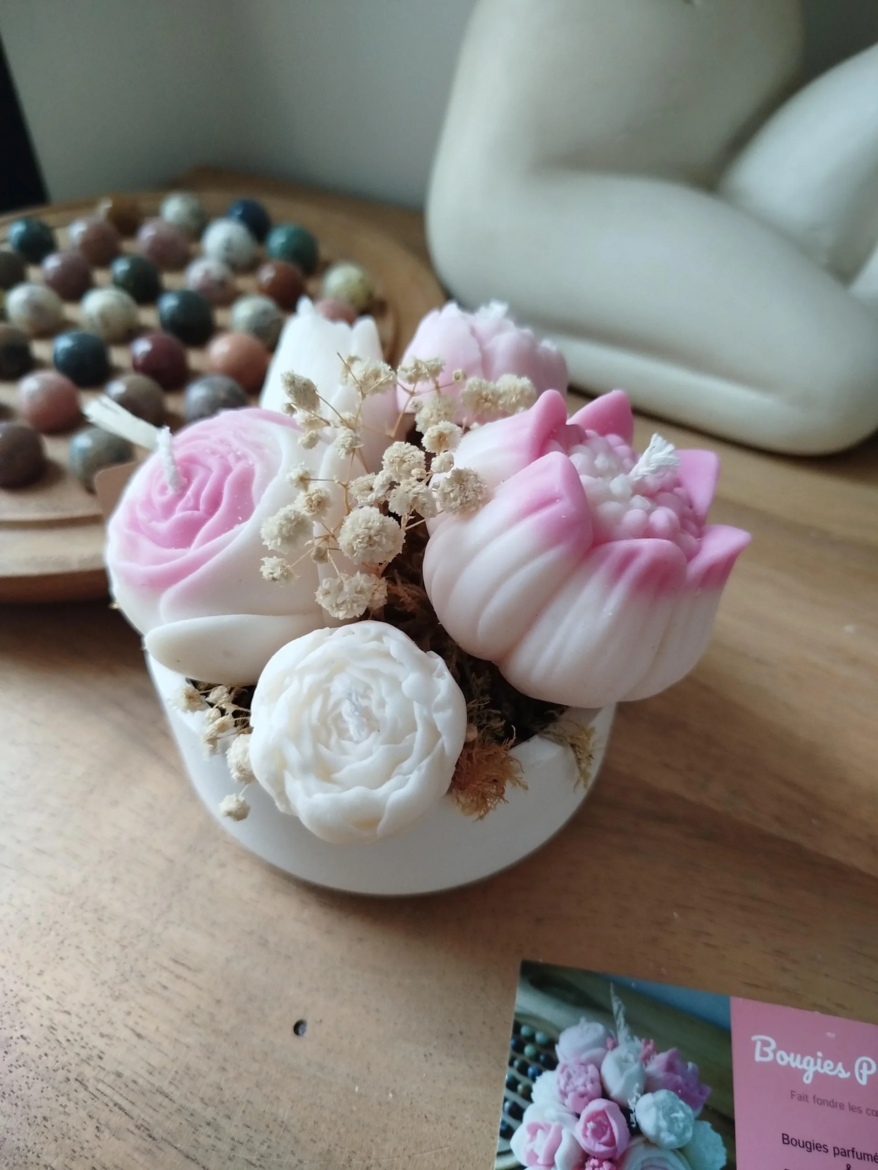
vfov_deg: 71.6
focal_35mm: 24
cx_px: 439
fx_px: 812
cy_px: 585
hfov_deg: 56.8
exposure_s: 1/33
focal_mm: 5.3
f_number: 1.7
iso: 800
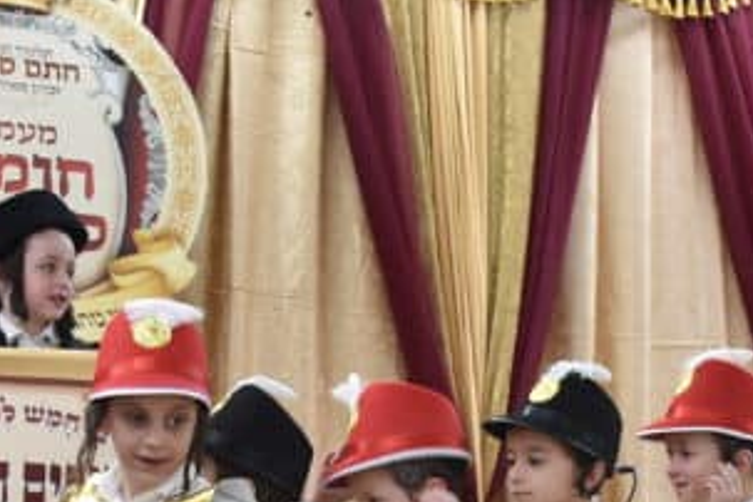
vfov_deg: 11.5
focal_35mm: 117
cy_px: 645
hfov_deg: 17.4
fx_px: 2441
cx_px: 611
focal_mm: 23
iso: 1000
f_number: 5.6
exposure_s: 1/100
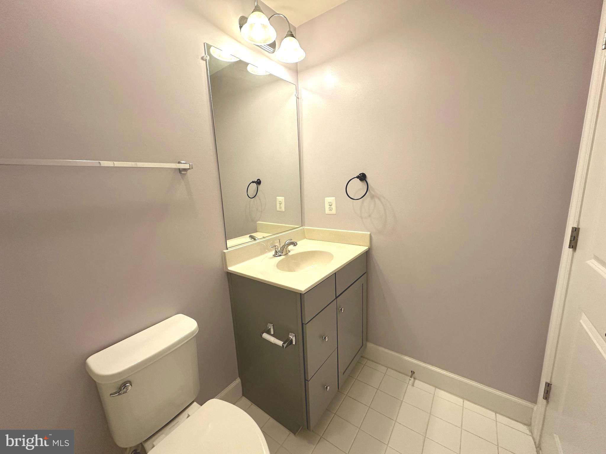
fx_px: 245
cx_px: 303
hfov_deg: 102.1
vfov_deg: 85.7
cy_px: 227
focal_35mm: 14
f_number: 2.2
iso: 160
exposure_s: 1/120
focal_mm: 2.22
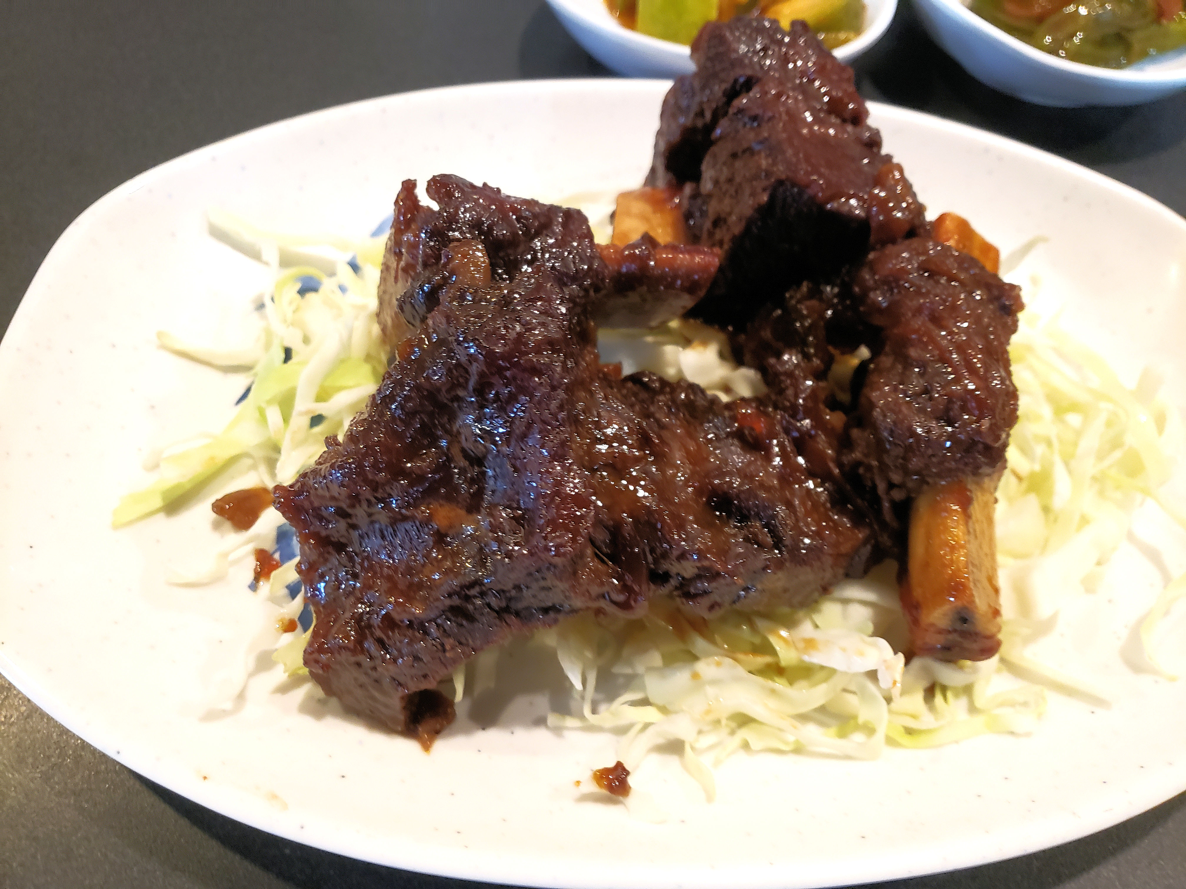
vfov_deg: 53.1
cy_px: 444
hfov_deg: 67.3
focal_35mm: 26
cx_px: 593
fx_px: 891
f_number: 1.5
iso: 250
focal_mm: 4.3
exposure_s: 1/20
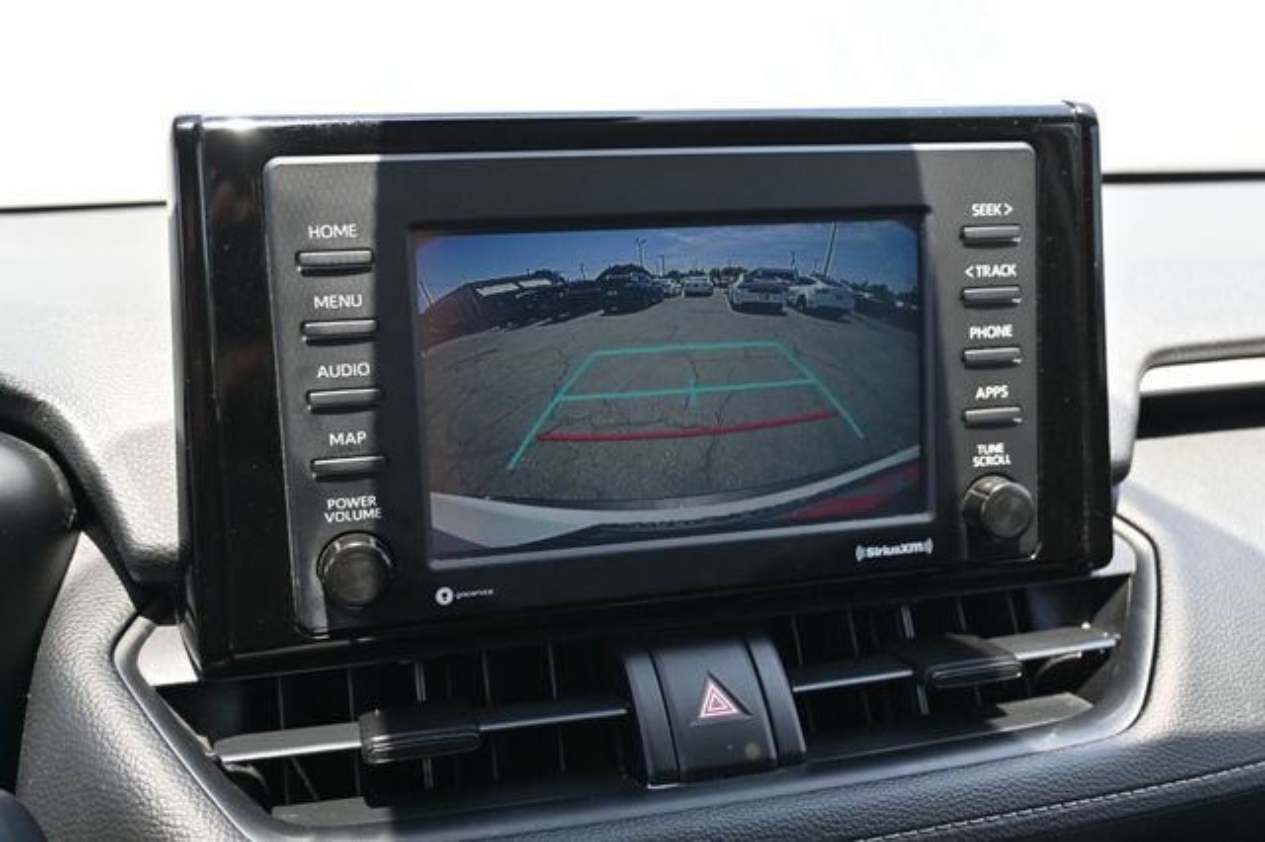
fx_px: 1264
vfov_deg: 36.8
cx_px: 632
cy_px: 421
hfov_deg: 53.2
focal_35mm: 36
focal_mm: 24
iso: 400
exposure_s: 1/200
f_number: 4.2
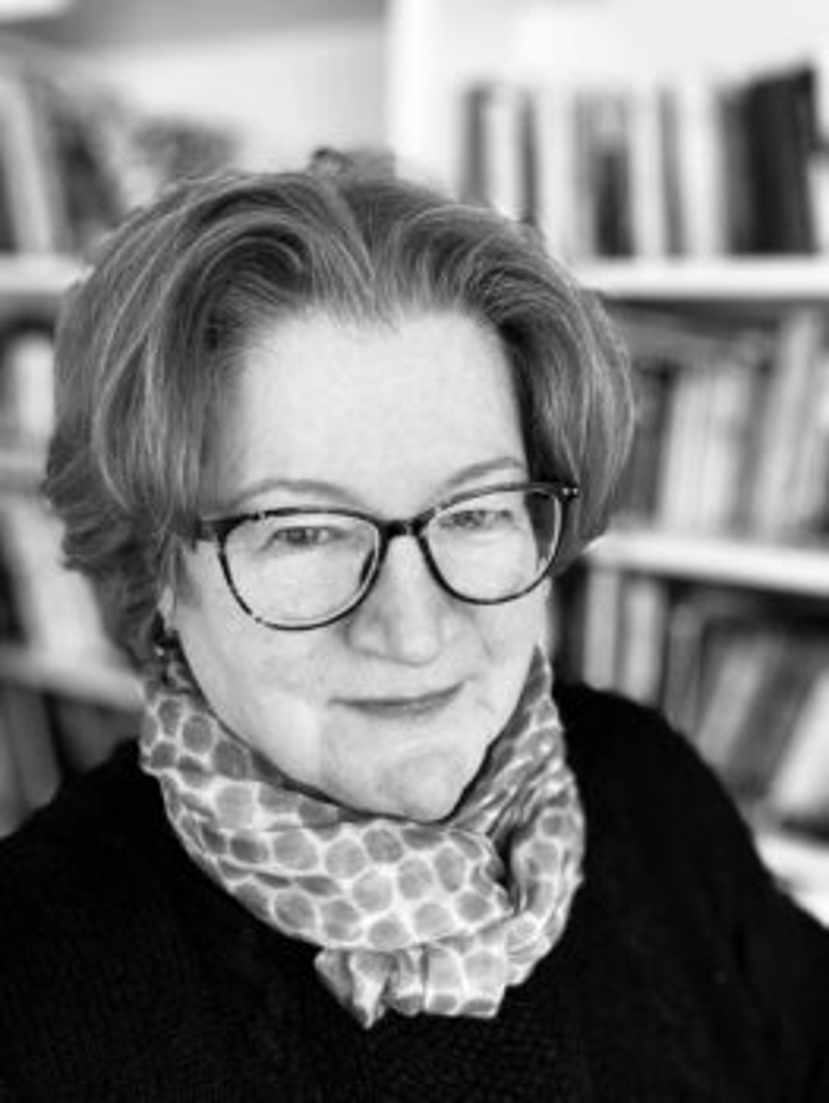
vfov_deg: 59.9
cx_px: 414
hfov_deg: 46.8
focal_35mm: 30
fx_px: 957
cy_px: 552
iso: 80
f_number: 1.9
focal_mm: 2.69
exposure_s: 1/77
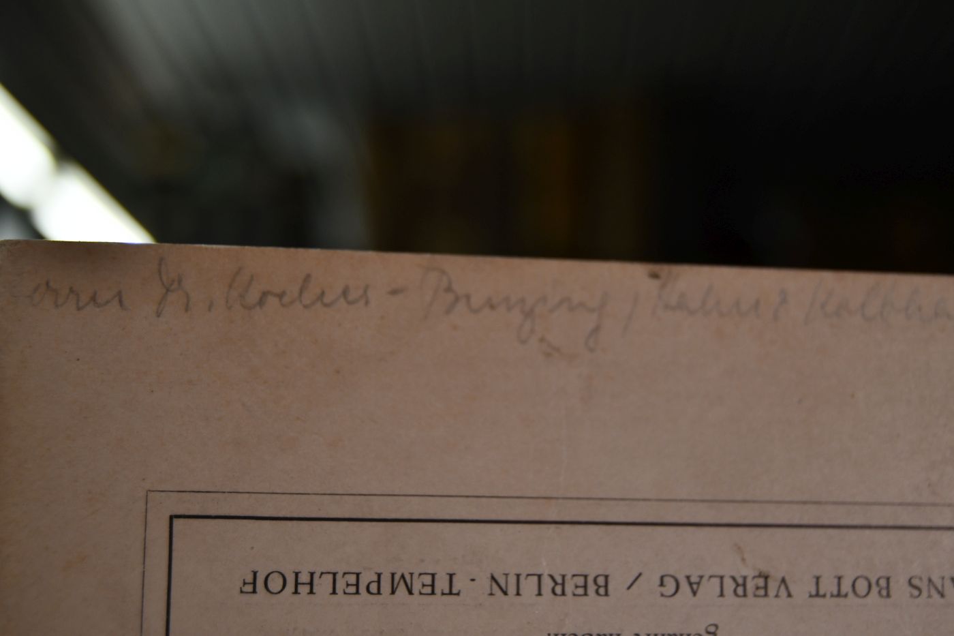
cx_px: 477
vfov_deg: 23.8
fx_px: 1510
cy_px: 318
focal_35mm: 57
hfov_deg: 35.1
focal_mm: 38
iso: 500
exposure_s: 1/250
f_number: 4.8
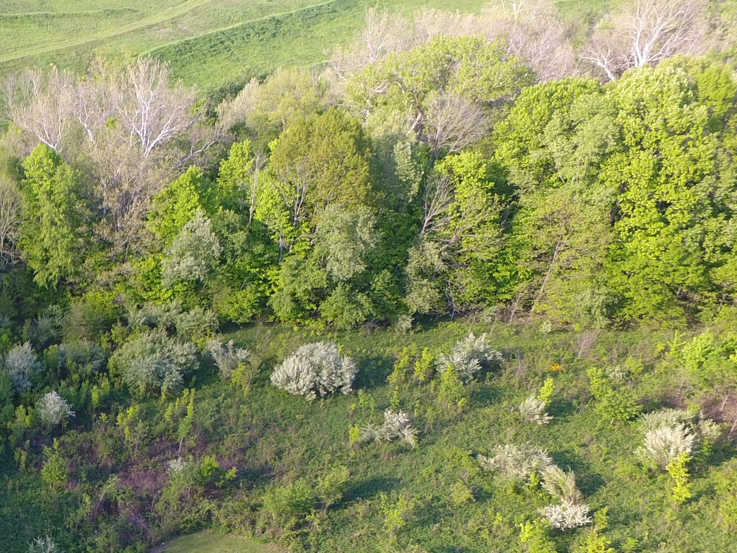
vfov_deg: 28.1
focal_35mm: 48
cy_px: 578
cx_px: -72
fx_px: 1022
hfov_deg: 34.3
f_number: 2.8
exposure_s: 1/159
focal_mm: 3.61
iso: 100
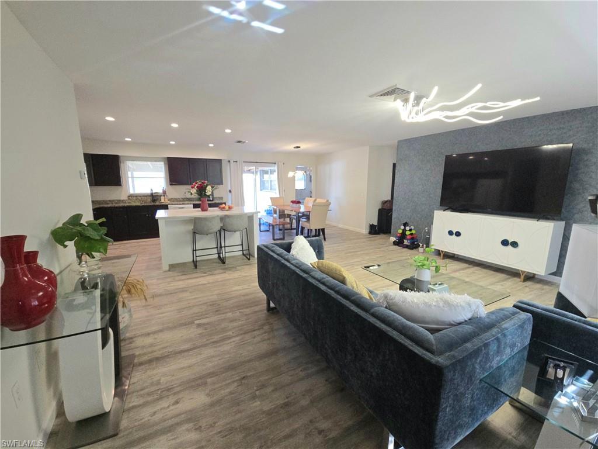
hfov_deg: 106.2
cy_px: 224
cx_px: 299
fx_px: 225
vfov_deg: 89.9
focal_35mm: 13
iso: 160
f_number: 2.2
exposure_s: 1/60.2
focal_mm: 2.2
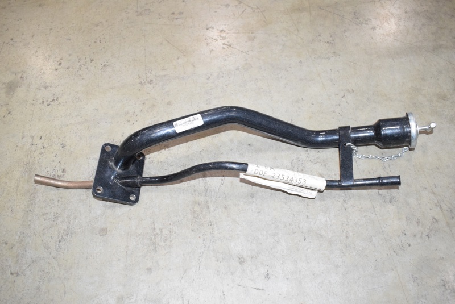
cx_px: 228
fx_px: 380
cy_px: 152
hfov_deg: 61.9
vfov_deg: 43.7
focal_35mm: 30
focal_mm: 20
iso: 3200
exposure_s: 1/60
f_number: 7.1
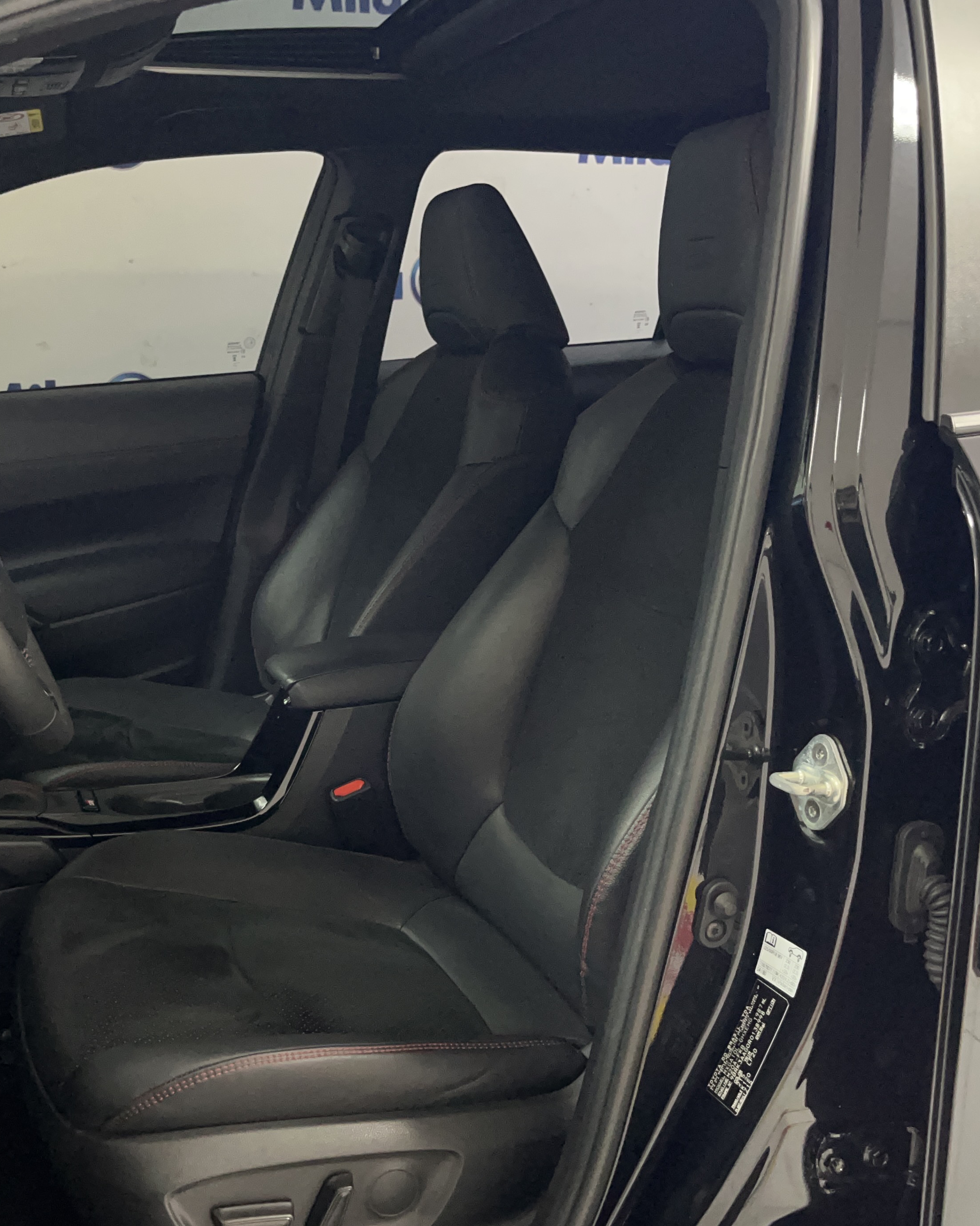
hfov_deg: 39.7
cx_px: 334
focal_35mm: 37
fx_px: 1342
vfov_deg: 49.1
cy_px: 620
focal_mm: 5.1
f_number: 1.6
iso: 640
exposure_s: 1/30
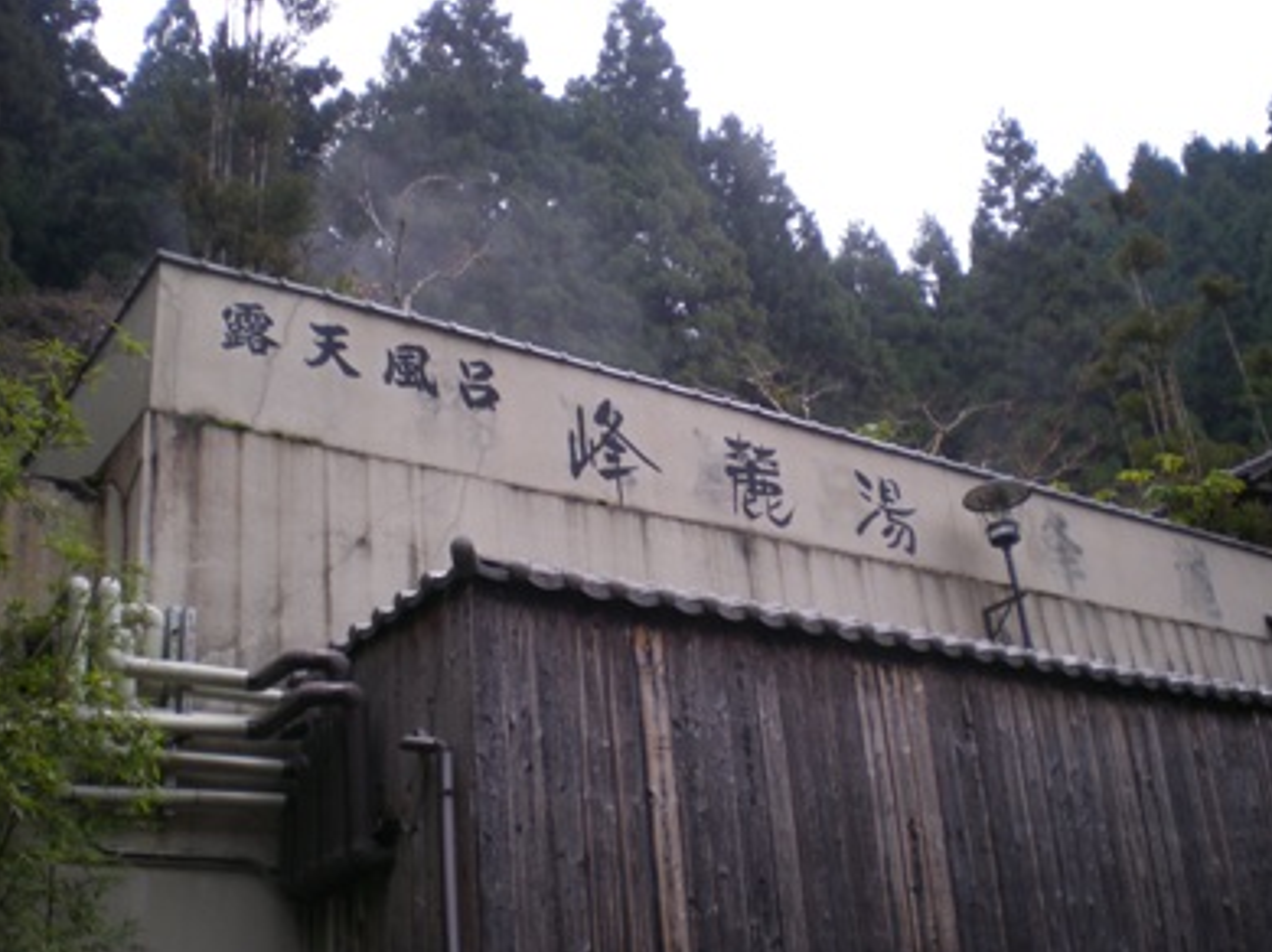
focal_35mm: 39
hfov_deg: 47.9
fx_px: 1432
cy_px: 486
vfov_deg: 36.8
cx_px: 646
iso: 50
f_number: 3.1
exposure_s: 1/68.2
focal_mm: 6.3
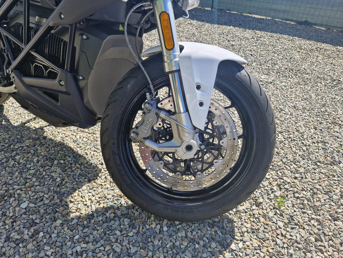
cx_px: 172
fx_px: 228
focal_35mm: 23
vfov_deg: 58.9
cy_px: 129
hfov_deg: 73.9
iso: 50
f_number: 1.8
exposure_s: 1/842
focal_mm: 5.54
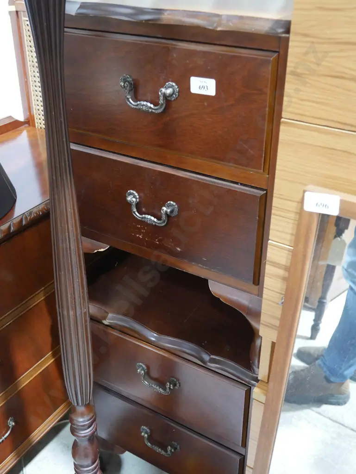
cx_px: 178
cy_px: 237
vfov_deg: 46.8
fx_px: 548
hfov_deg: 36.0
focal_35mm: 40
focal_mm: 20
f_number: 4.4
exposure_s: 1/60
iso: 3200
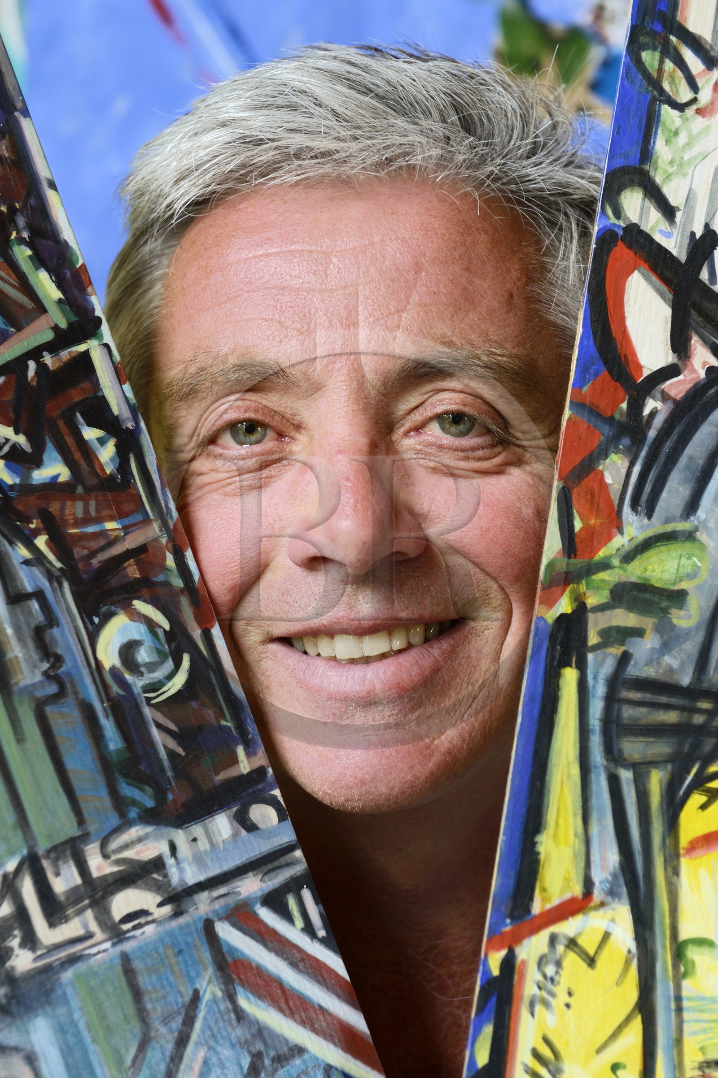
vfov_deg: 28.9
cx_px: 359
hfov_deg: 19.4
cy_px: 539
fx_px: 2096
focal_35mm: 70
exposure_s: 1/100
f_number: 5.6
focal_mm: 70
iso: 800
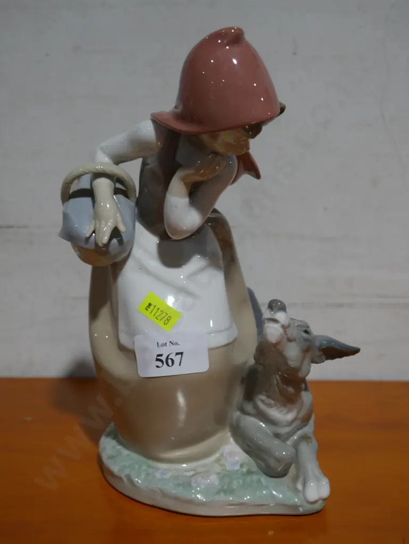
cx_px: 204
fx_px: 850
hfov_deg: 27.1
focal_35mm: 54
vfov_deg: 35.5
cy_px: 272
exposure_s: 1/60
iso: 250
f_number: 5.3
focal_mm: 27
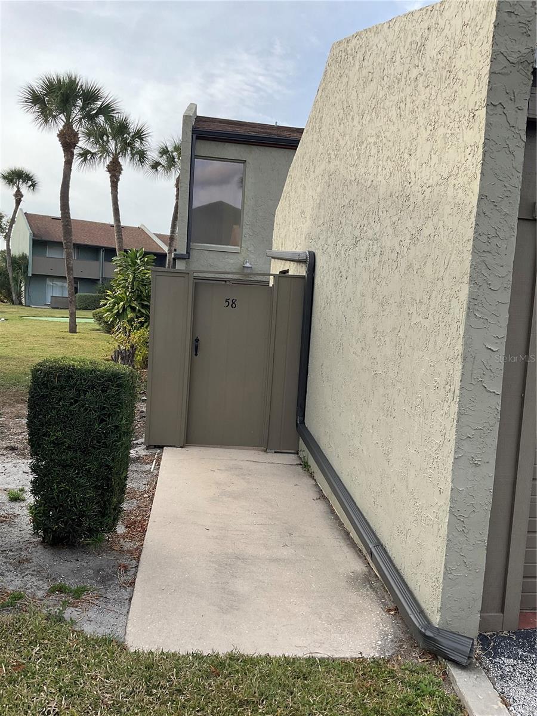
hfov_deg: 48.2
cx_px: 268
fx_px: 600
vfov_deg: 61.7
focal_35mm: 29
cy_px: 358
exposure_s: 1/770
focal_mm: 3
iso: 16
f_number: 1.8
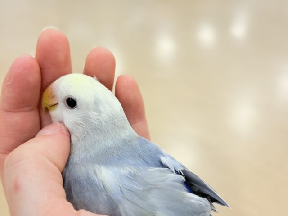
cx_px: 144
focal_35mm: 52
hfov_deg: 36.8
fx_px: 433
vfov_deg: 28.0
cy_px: 108
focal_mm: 5.96
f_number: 1.6
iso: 40
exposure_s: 1/50
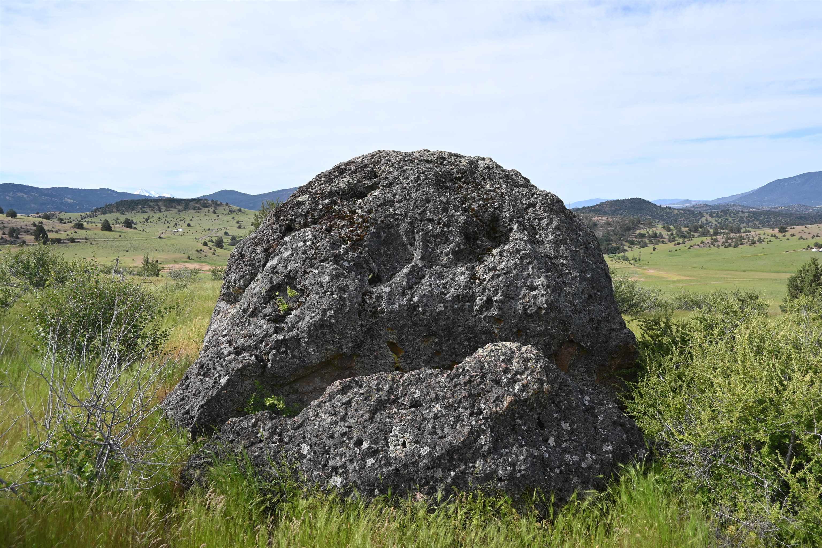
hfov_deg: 73.7
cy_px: 274
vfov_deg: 53.1
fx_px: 548
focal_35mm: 24
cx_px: 411
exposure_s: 1/320
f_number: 6.3
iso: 100
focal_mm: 16
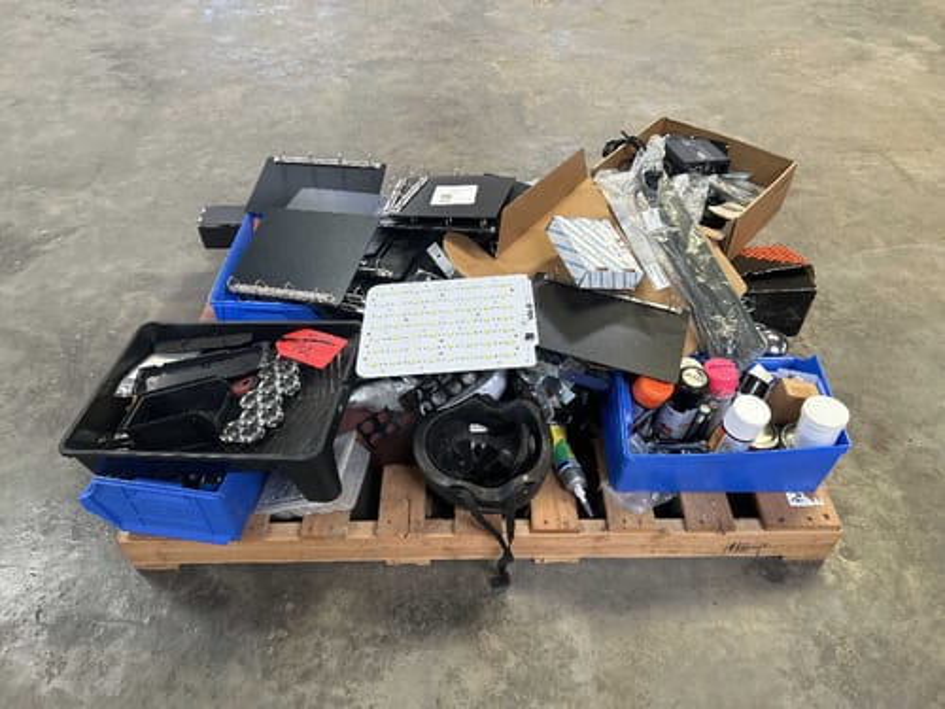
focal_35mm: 26
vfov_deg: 53.1
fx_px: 710
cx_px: 472
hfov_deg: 67.3
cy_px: 354
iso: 125
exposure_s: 1/83
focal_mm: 5.7
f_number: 1.5
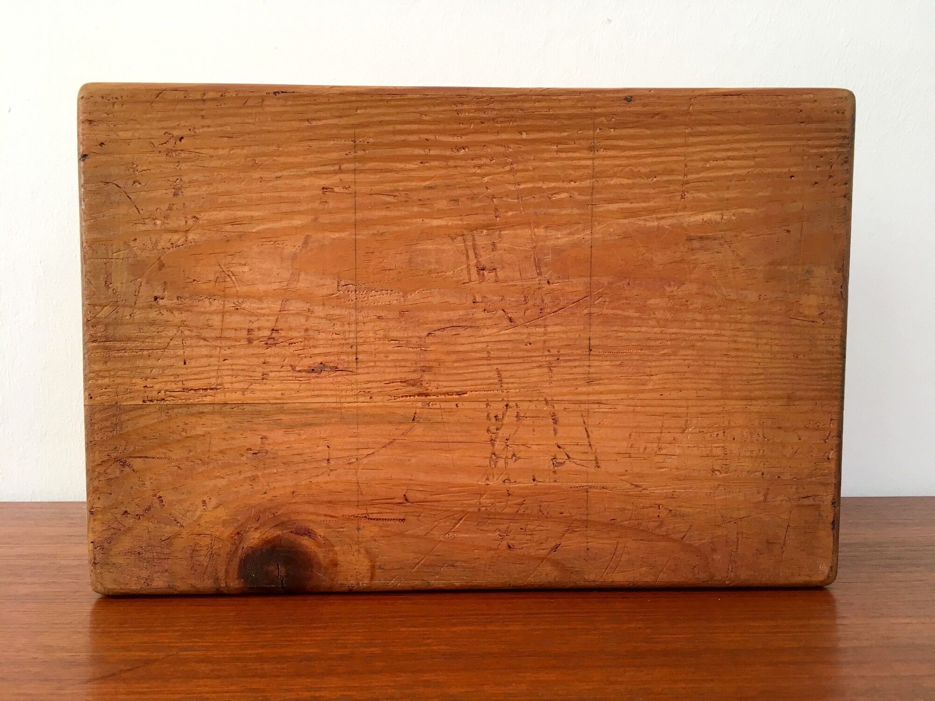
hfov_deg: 61.7
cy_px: 350
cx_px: 468
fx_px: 783
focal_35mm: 29
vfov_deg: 48.2
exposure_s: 1/33
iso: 40
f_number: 2.2
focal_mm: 4.15
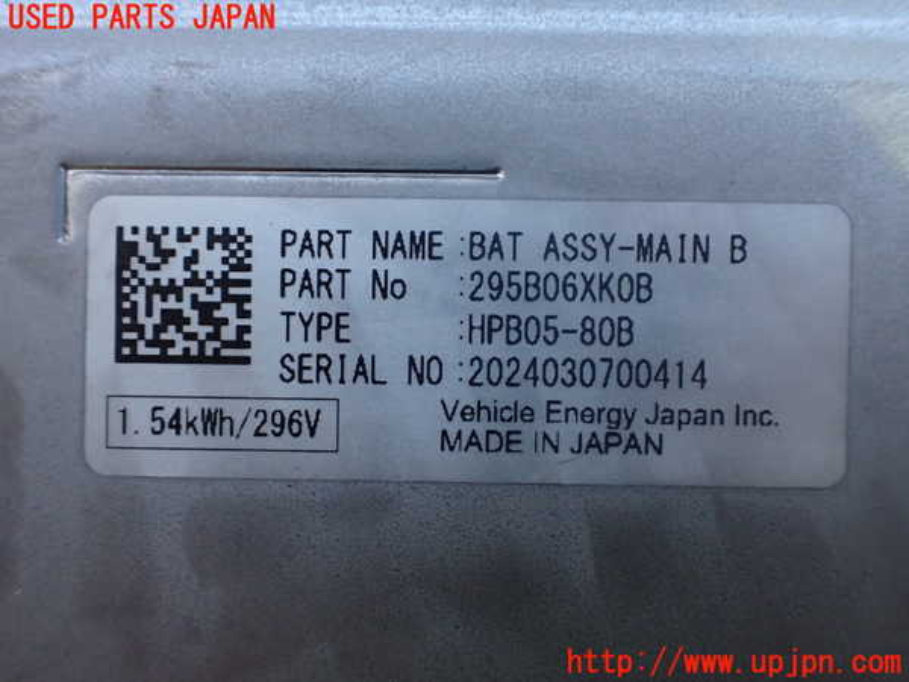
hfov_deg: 60.0
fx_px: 788
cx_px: 454
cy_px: 341
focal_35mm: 30
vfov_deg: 46.8
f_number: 2.3
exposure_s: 1/50
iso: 800
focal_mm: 5.4
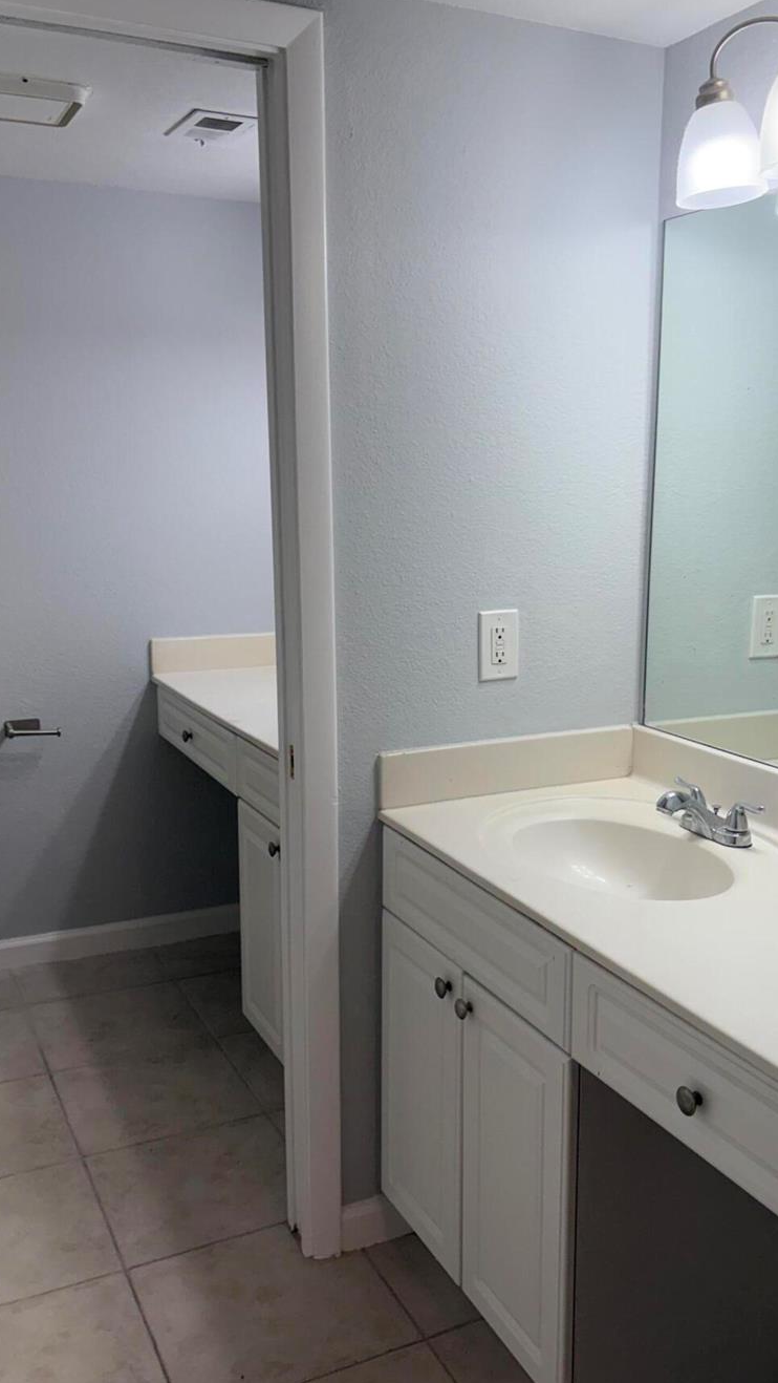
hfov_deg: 35.5
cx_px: 462
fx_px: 1209
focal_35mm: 33
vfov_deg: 59.5
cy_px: 699
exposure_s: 1/202
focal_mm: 5.96
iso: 80
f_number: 1.6
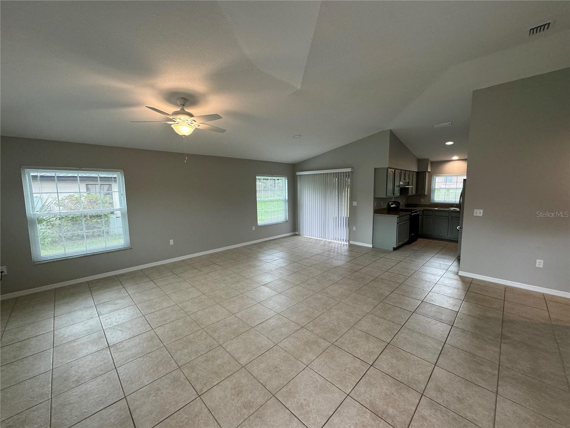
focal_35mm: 14
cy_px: 214
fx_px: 231
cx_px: 285
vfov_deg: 85.7
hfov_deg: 102.1
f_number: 2.2
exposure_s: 1/120
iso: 200
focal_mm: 2.22
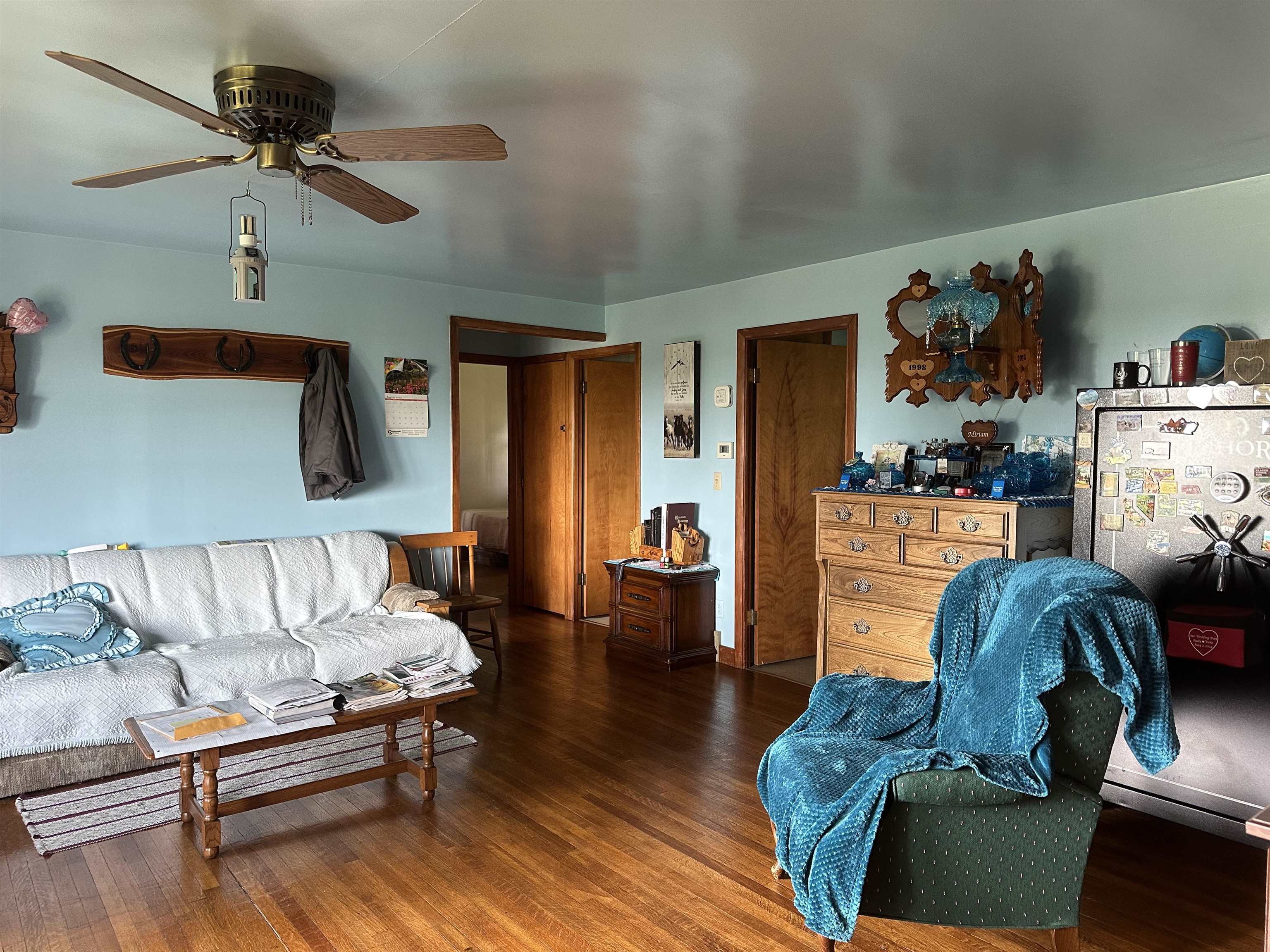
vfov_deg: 56.8
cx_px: 635
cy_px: 476
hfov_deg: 71.6
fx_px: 881
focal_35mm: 24
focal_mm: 6.86
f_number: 1.78
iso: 250
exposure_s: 1/60
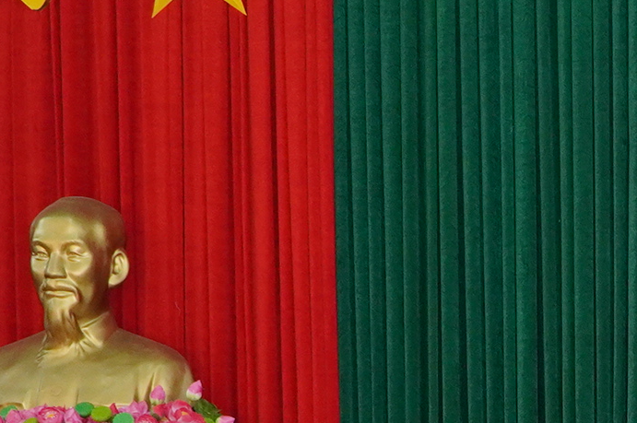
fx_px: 2424
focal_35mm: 137
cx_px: 861
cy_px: 623
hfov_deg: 14.3
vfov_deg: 9.7
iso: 1600
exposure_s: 1/60
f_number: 7.1
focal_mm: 21
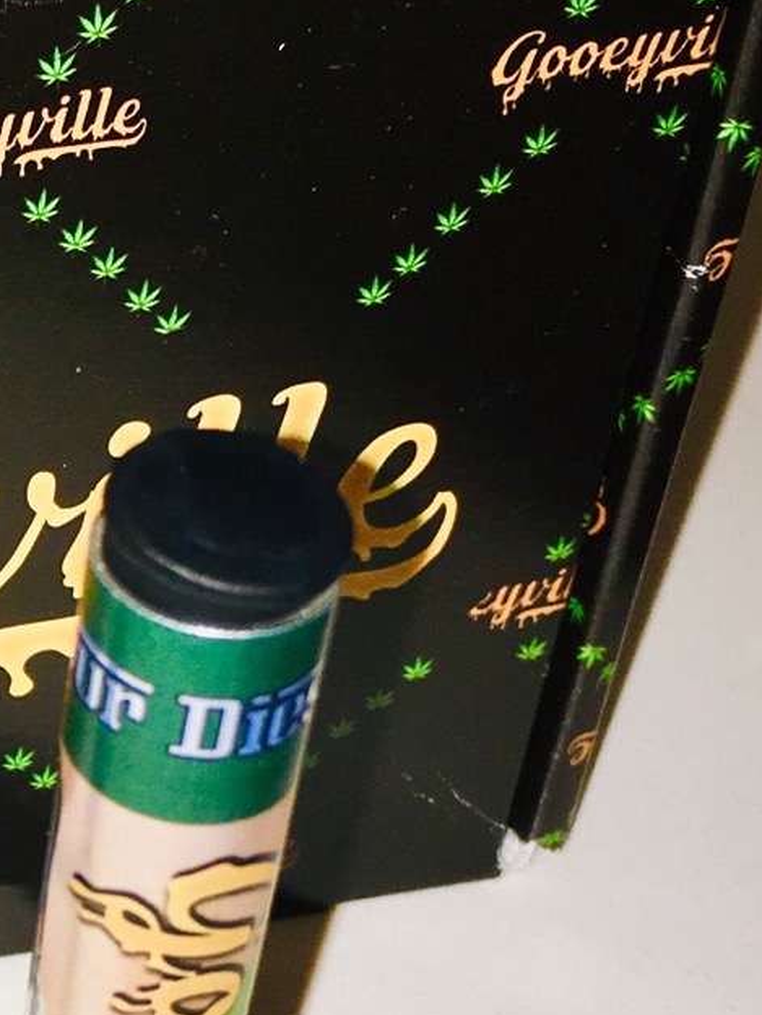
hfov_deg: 14.8
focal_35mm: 95
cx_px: -275
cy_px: 869
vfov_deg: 20.3
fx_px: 2787
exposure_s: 1/120
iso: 25
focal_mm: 4.15
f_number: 2.2
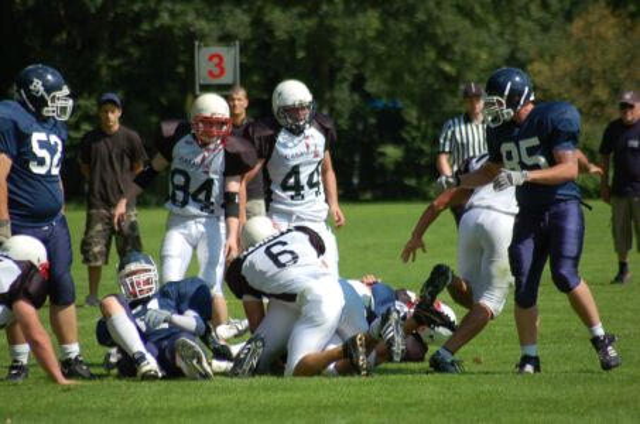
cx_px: 320
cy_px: 212
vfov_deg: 3.8
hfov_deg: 5.7
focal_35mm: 360
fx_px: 6386
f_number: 5.3
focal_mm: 240
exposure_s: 1/1000
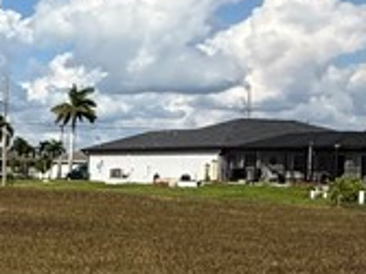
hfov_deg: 17.2
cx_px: -348
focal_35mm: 86
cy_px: 178
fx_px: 909
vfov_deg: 17.1
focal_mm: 2.22
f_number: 2.2
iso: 50
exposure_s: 1/3460
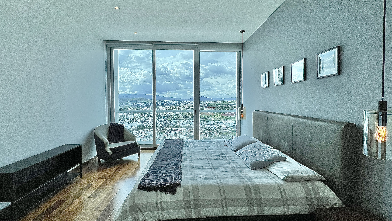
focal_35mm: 15
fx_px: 156
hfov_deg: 103.0
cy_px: 107
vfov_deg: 70.5
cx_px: 197
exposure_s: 1/1325
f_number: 1.8
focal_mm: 1.57
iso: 32
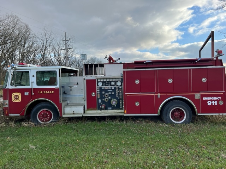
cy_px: 84
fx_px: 170
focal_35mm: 26
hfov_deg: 67.3
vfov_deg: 53.1
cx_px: 113
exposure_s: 1/1531
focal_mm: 5.7
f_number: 1.5
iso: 50
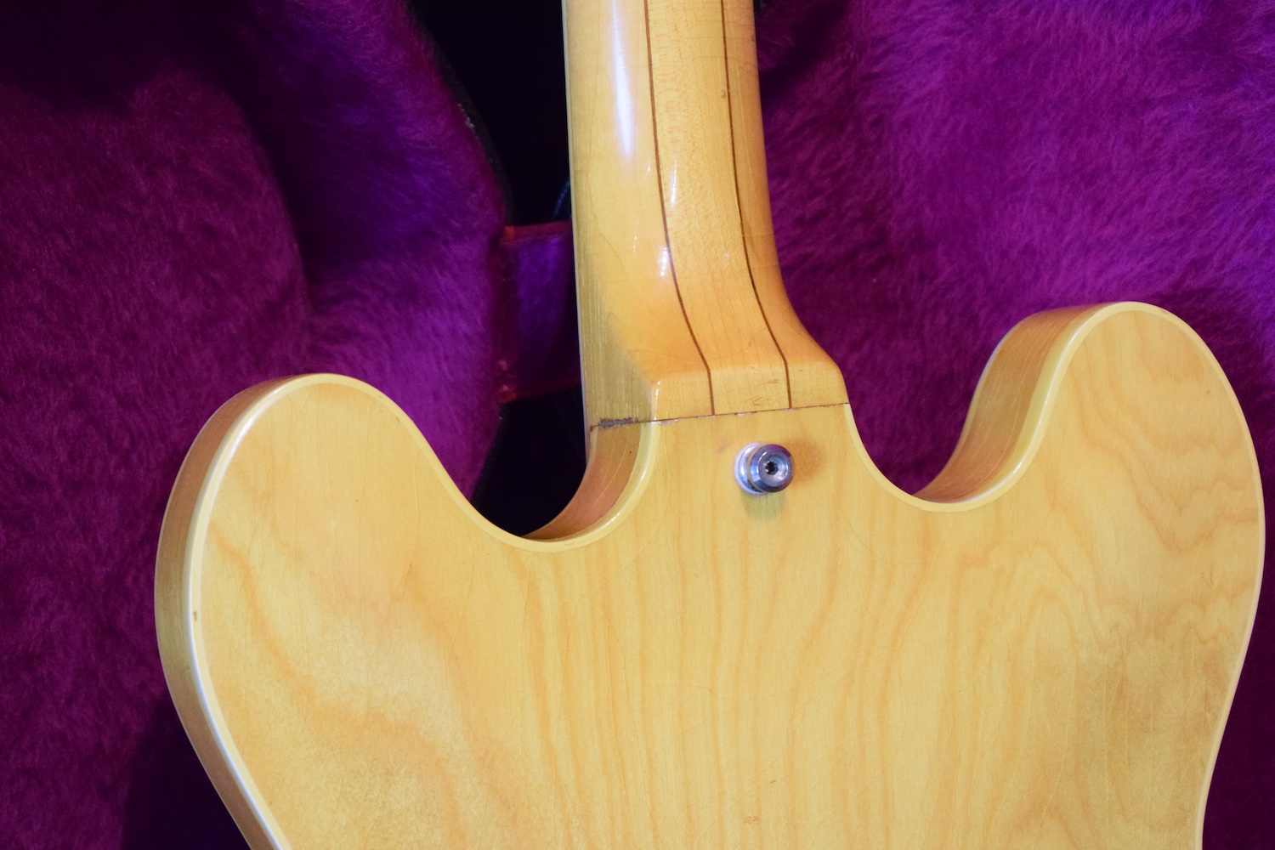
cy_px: 425
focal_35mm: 82
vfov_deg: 16.6
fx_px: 2922
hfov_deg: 24.6
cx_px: 638
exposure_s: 1/60
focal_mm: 55
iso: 5600
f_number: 5.6
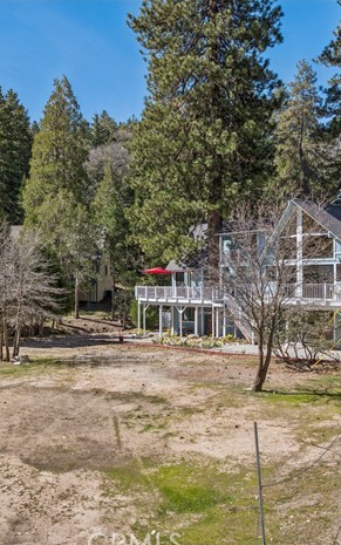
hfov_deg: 35.8
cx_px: 101
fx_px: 520
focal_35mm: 35
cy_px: 280
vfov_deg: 55.3
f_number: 2.8
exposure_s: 1/50
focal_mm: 12.3
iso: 100
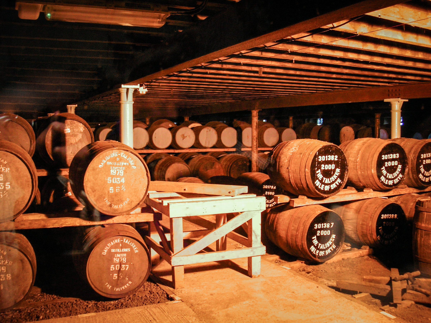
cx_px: 216
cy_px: 162
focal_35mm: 34
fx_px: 423
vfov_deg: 41.8
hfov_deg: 54.0
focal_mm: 5.7
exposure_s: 1/3.5
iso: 93
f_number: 2.9
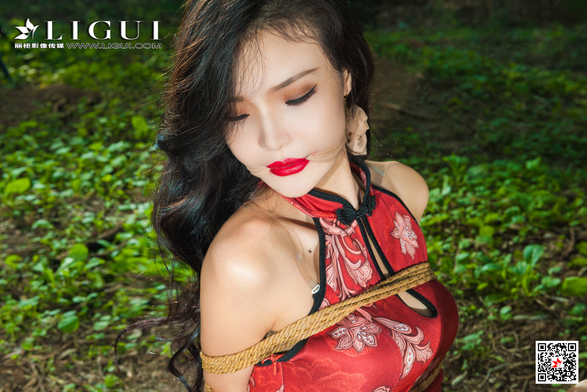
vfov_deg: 22.6
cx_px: 294
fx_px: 978
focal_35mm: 60
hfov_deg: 33.4
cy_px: 196
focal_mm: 60
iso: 250
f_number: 9
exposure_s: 1/125
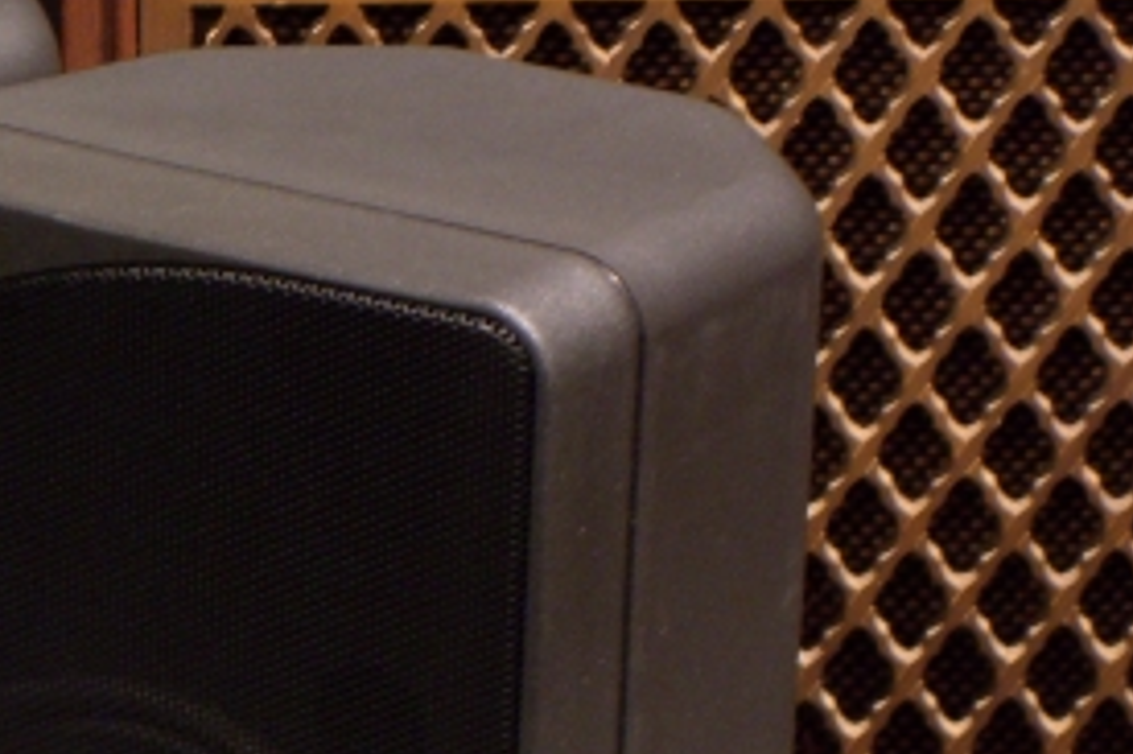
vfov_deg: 5.0
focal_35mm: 276
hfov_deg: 7.4
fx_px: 8681
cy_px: 688
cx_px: -119
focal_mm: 23.7
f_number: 5.1
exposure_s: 1/5
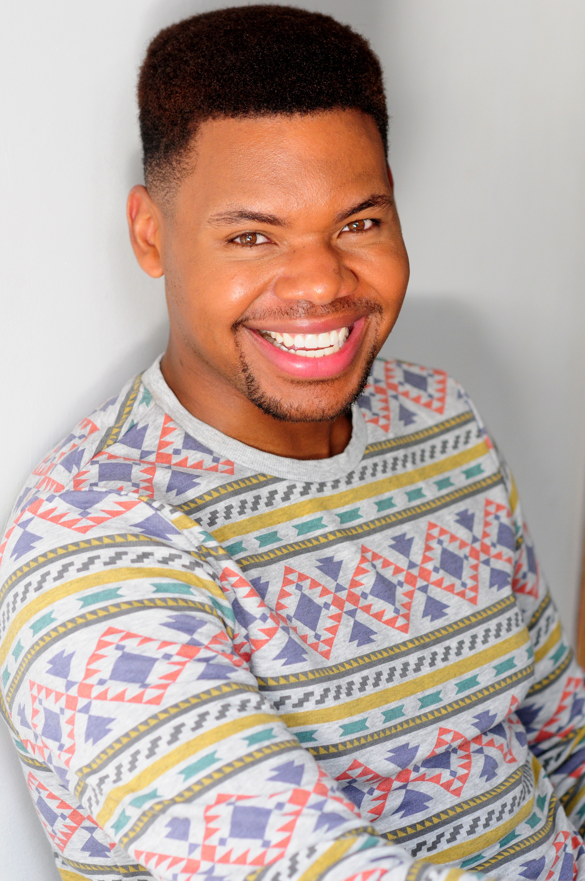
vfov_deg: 16.1
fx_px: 3116
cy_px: 440
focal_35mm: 128
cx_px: 292
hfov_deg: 10.7
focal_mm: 85
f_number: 4
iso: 640
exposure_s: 1/400
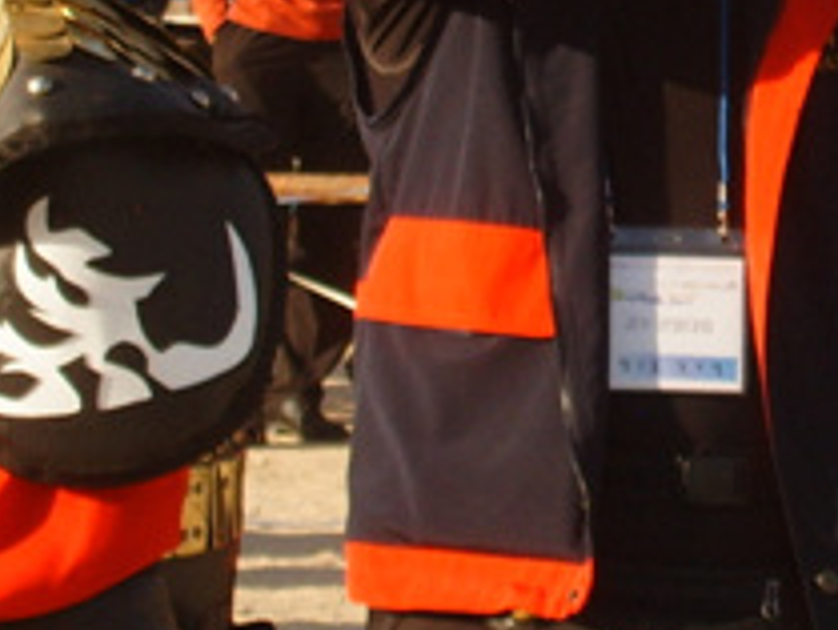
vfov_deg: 4.6
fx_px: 7775
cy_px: 108
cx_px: 914
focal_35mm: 321
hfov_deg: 6.1
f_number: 4.8
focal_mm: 17.4
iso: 50
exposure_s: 1/350
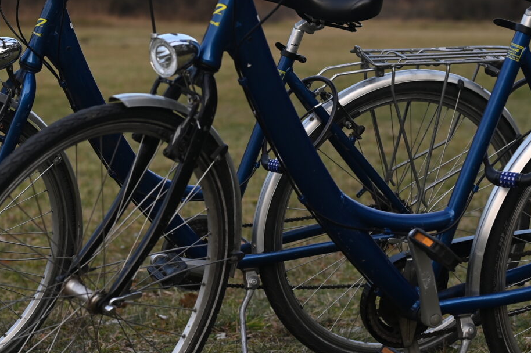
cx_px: 221
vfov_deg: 9.8
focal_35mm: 140
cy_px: 93
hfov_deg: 14.7
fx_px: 2063
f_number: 3.2
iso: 160
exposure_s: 1/320
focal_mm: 50
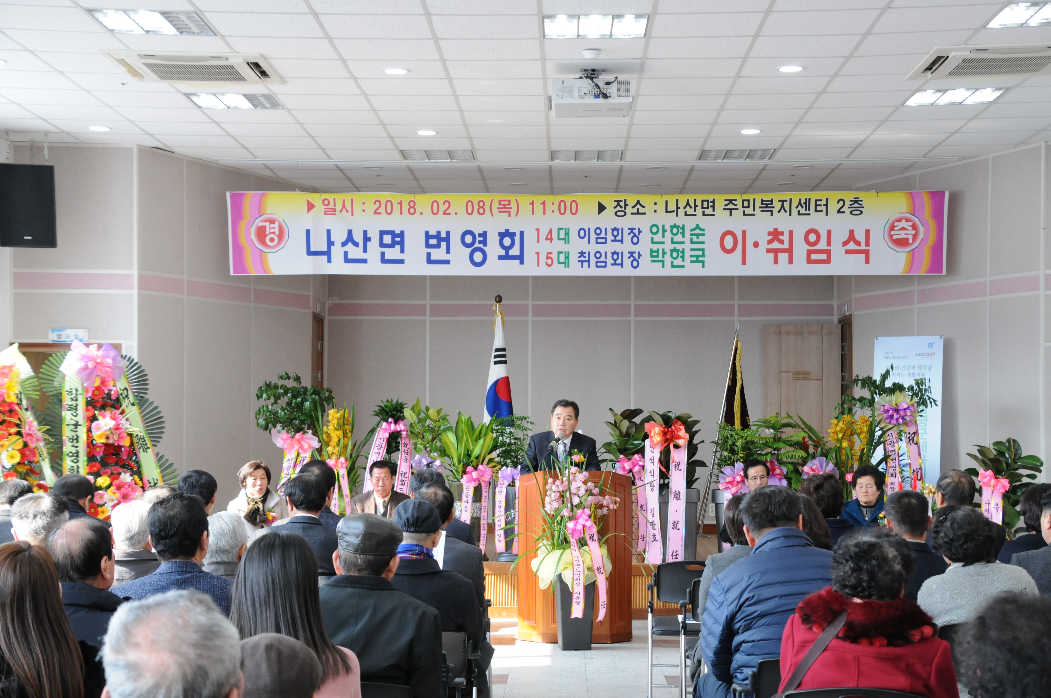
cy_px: 349
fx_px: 1750
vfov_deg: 22.6
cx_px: 526
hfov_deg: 33.4
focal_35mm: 60
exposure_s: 1/125
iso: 800
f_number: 5.6
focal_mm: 40
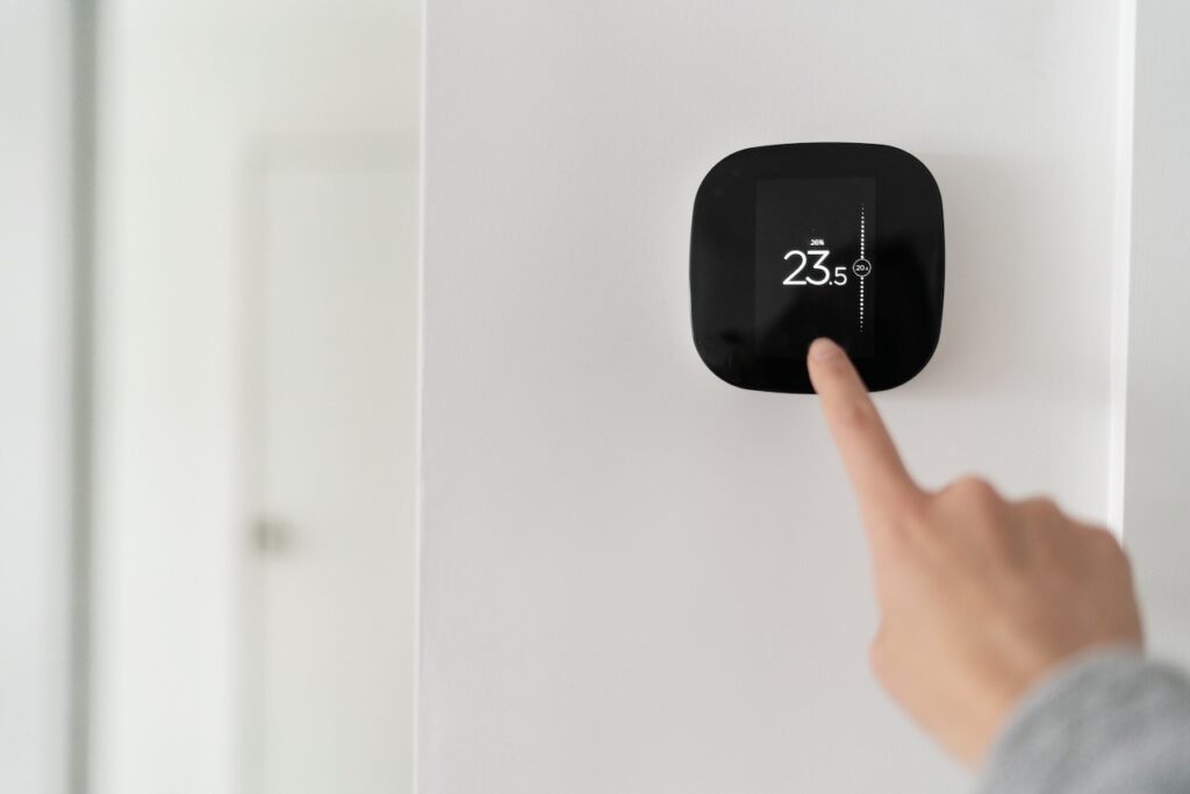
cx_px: 595
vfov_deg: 37.9
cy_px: 397
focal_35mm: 35
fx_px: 1157
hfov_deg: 54.4
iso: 640
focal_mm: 35
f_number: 1.4
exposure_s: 1/250
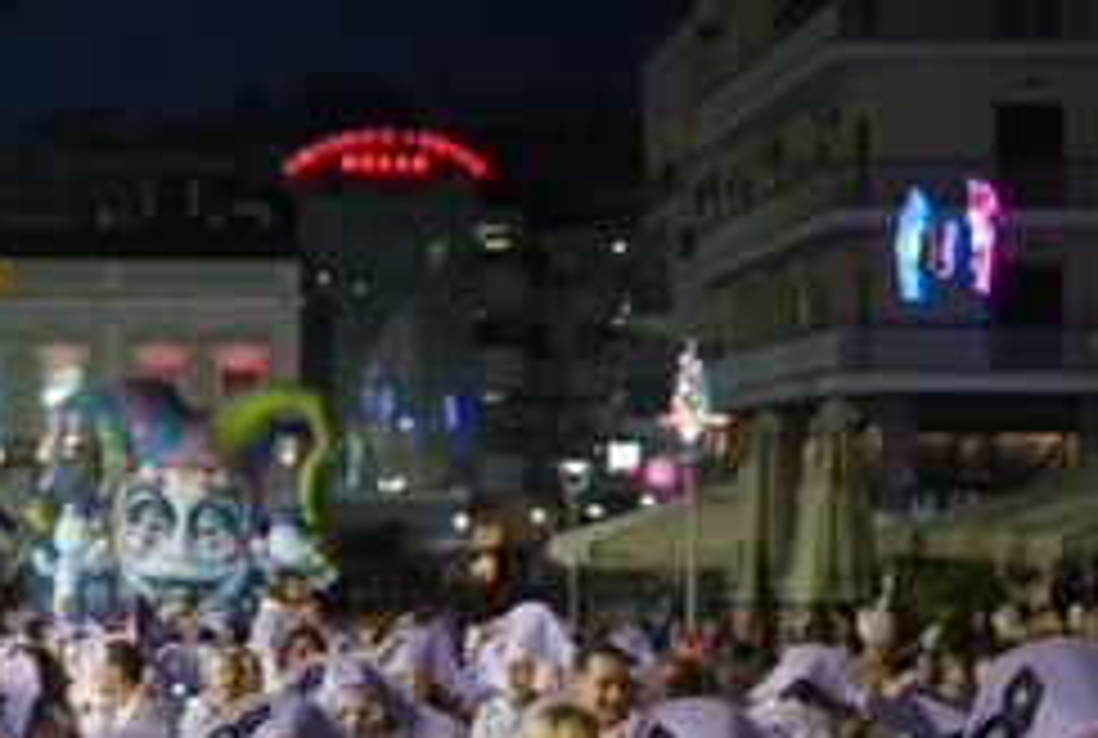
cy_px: 423
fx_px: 2721
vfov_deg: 15.4
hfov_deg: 22.5
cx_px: 198
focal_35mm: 89
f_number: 4
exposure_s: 1/250
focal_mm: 34
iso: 2000
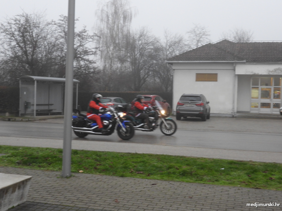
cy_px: 106
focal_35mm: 44
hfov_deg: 42.9
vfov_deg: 32.9
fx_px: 358
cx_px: 141
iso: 400
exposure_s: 1/30
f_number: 3.2
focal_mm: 7.9
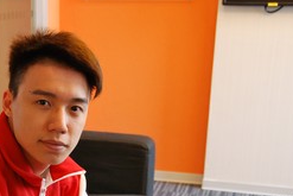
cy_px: 189
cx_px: 36
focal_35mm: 79
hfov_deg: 25.0
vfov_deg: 17.0
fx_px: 643
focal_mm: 26
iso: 400
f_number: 4
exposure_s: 1/25
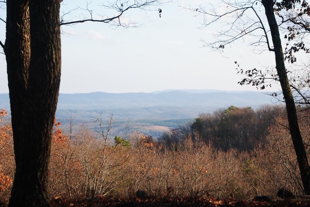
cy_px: 104
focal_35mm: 120
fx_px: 1034
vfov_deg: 11.4
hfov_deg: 17.0
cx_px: 155
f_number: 9
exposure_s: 1/160
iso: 200
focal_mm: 80
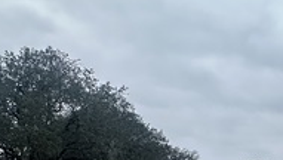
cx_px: 215
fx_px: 383
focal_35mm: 51
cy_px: 176
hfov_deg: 39.4
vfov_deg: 22.3
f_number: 2.2
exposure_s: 1/62
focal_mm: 2.22
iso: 320
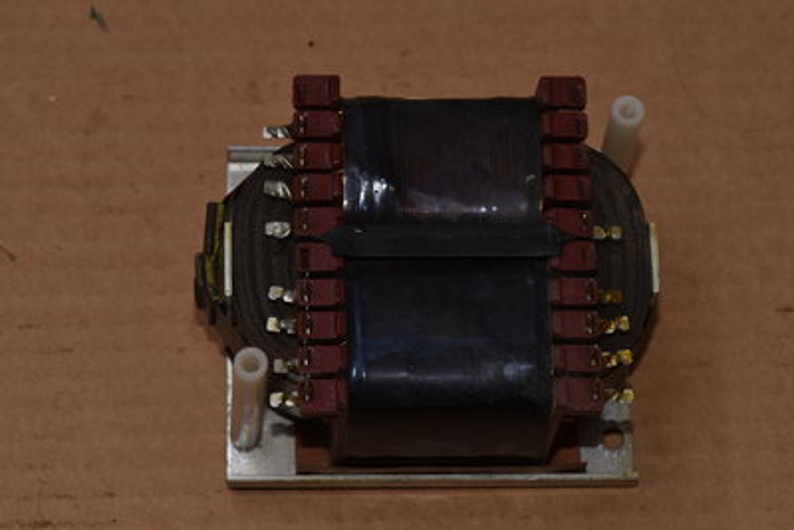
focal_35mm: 105
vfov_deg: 13.1
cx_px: 397
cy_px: 265
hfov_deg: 19.4
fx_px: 2317
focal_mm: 105
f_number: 18
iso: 100
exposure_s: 1/60
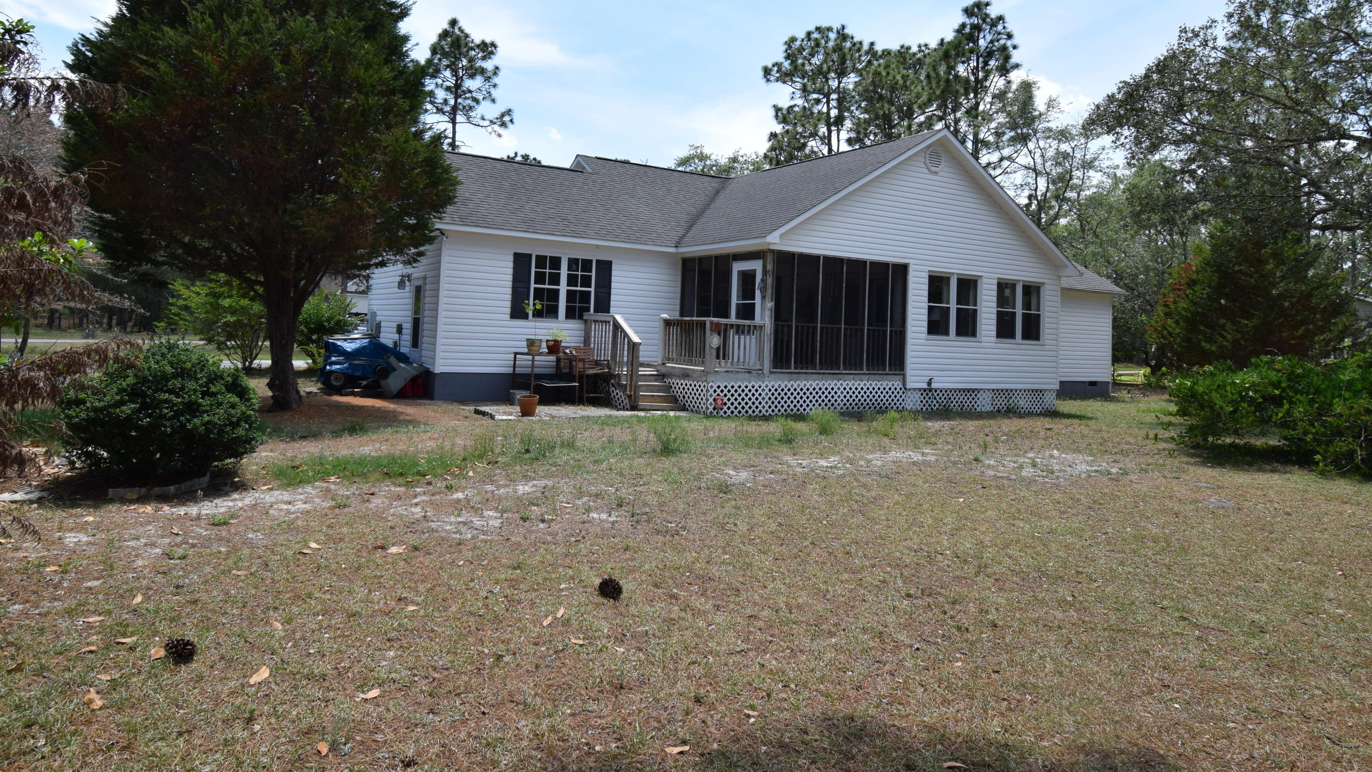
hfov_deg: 79.6
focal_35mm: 23
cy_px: 275
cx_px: 646
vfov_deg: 49.7
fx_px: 821
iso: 200
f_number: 9
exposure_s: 1/320
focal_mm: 13
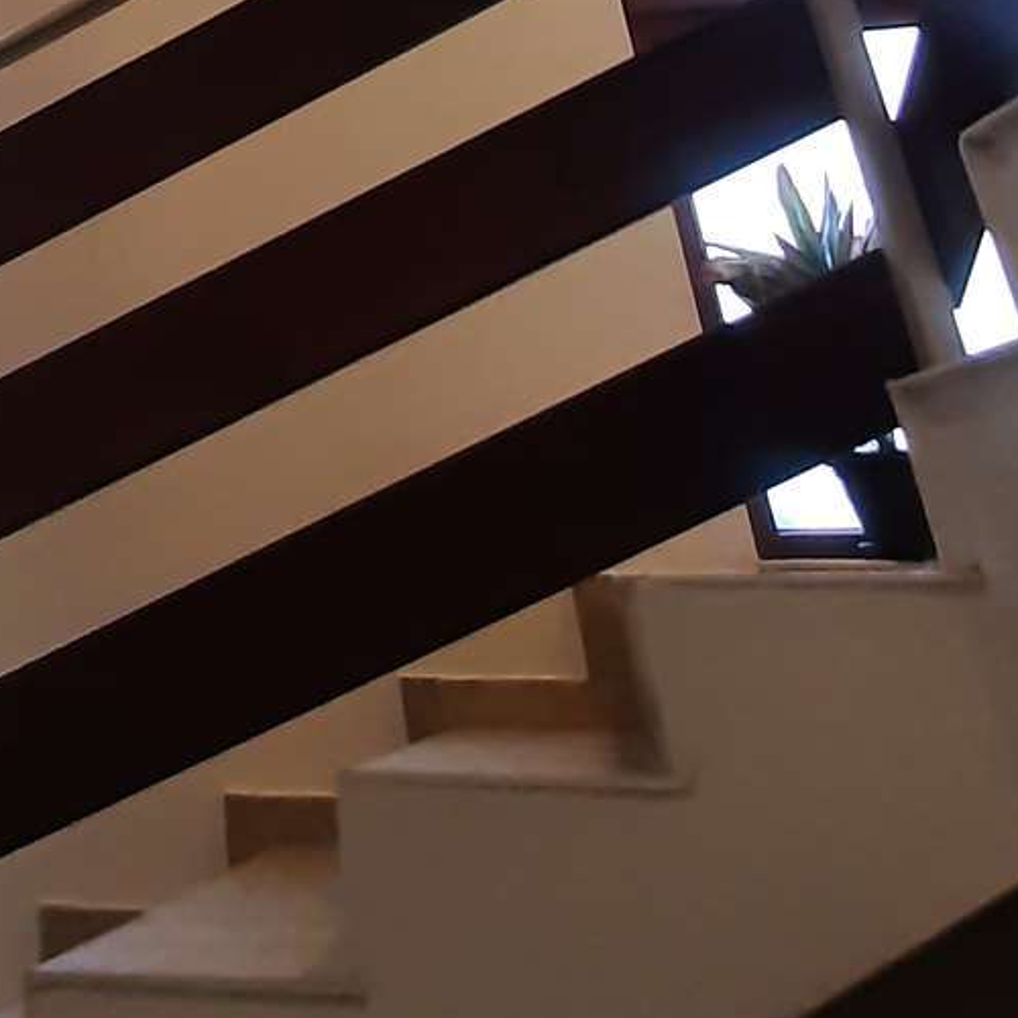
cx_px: -116
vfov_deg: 28.4
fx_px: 1531
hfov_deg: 32.2
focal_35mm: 46
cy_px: -387
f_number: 2.2
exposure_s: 1/25
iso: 250
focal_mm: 1.42
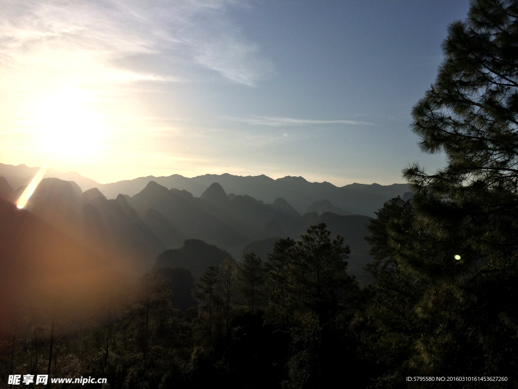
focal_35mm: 29
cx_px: 259
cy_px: 194
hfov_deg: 61.7
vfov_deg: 48.2
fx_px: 434
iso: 32
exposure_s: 1/8264
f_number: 2.2
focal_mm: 4.15
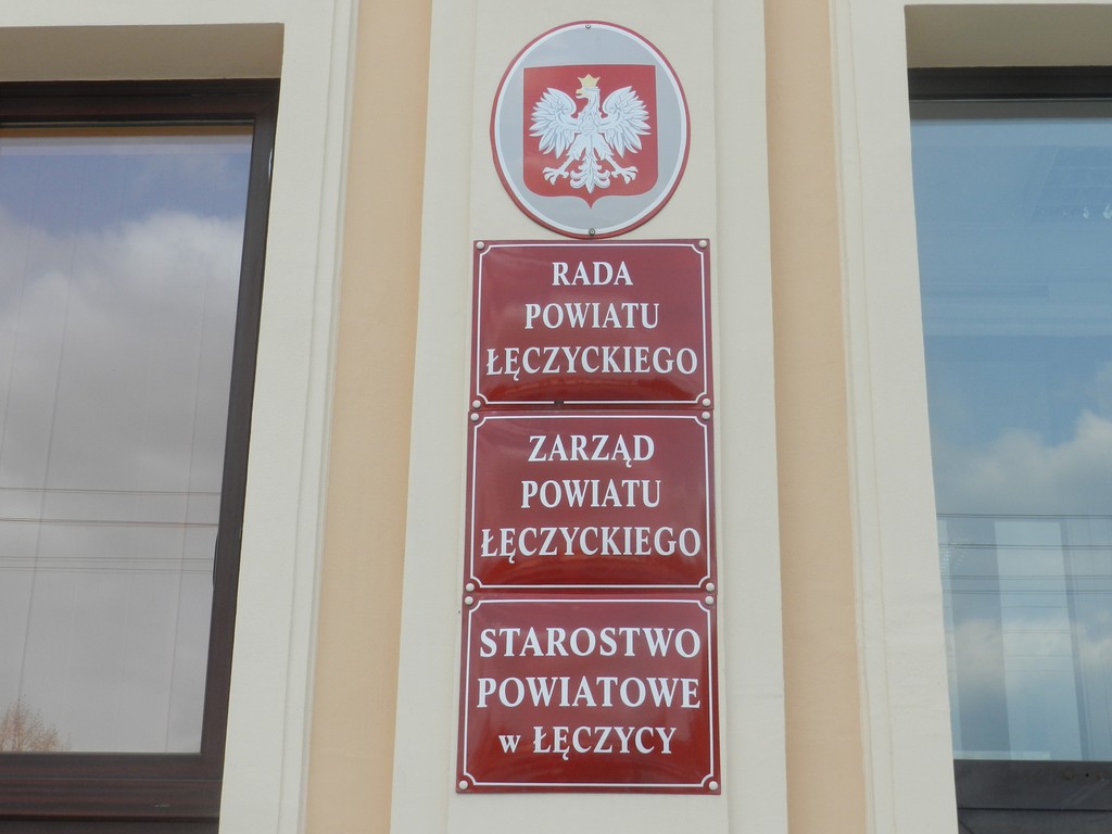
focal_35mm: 53
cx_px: 556
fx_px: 1703
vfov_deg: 27.5
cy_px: 417
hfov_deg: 36.2
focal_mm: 9.4
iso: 160
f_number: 4.4
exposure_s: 1/500
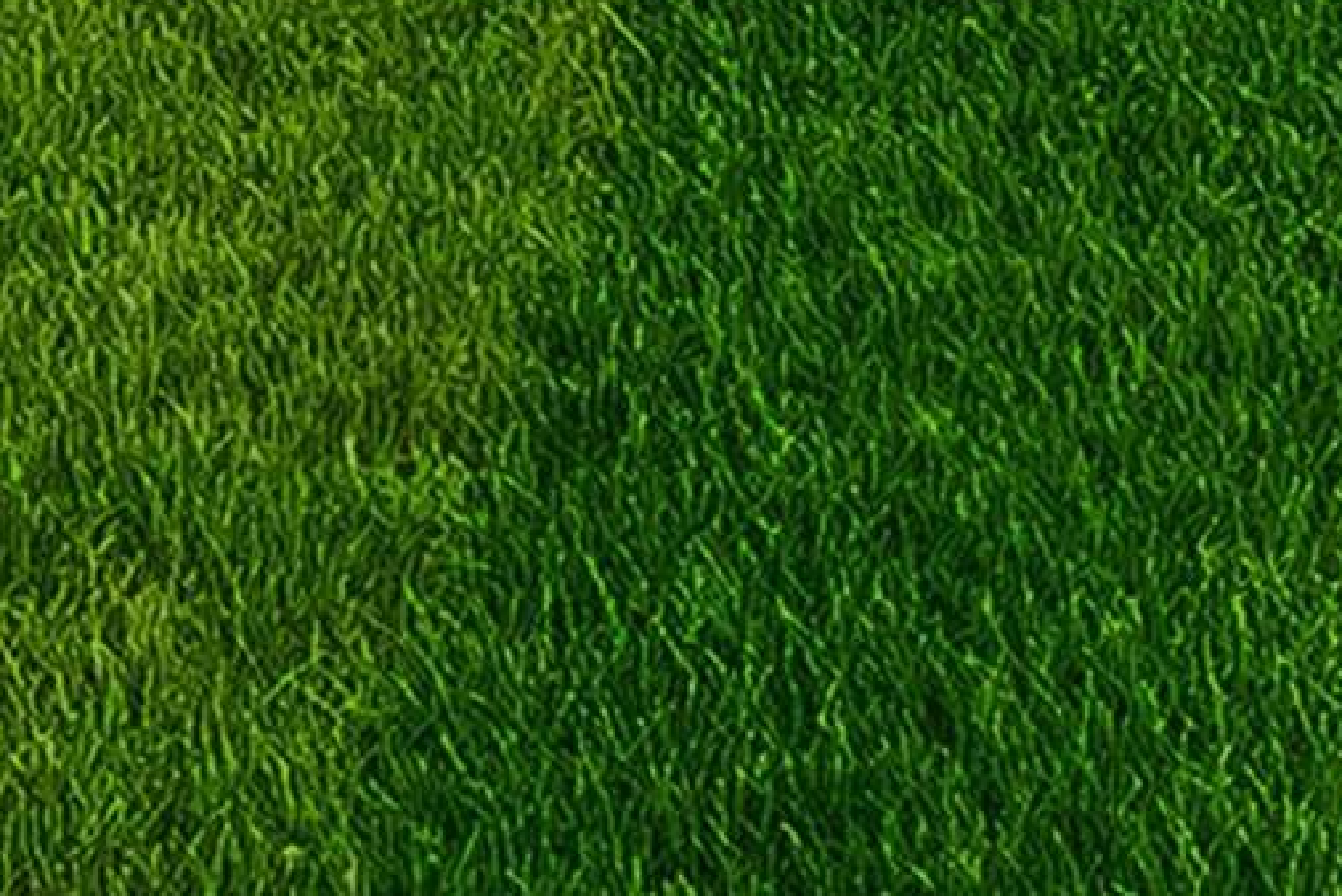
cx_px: -276
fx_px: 3394
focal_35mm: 91
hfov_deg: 20.8
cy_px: -1394
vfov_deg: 11.7
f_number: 11
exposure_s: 1/10
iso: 320
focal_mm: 10
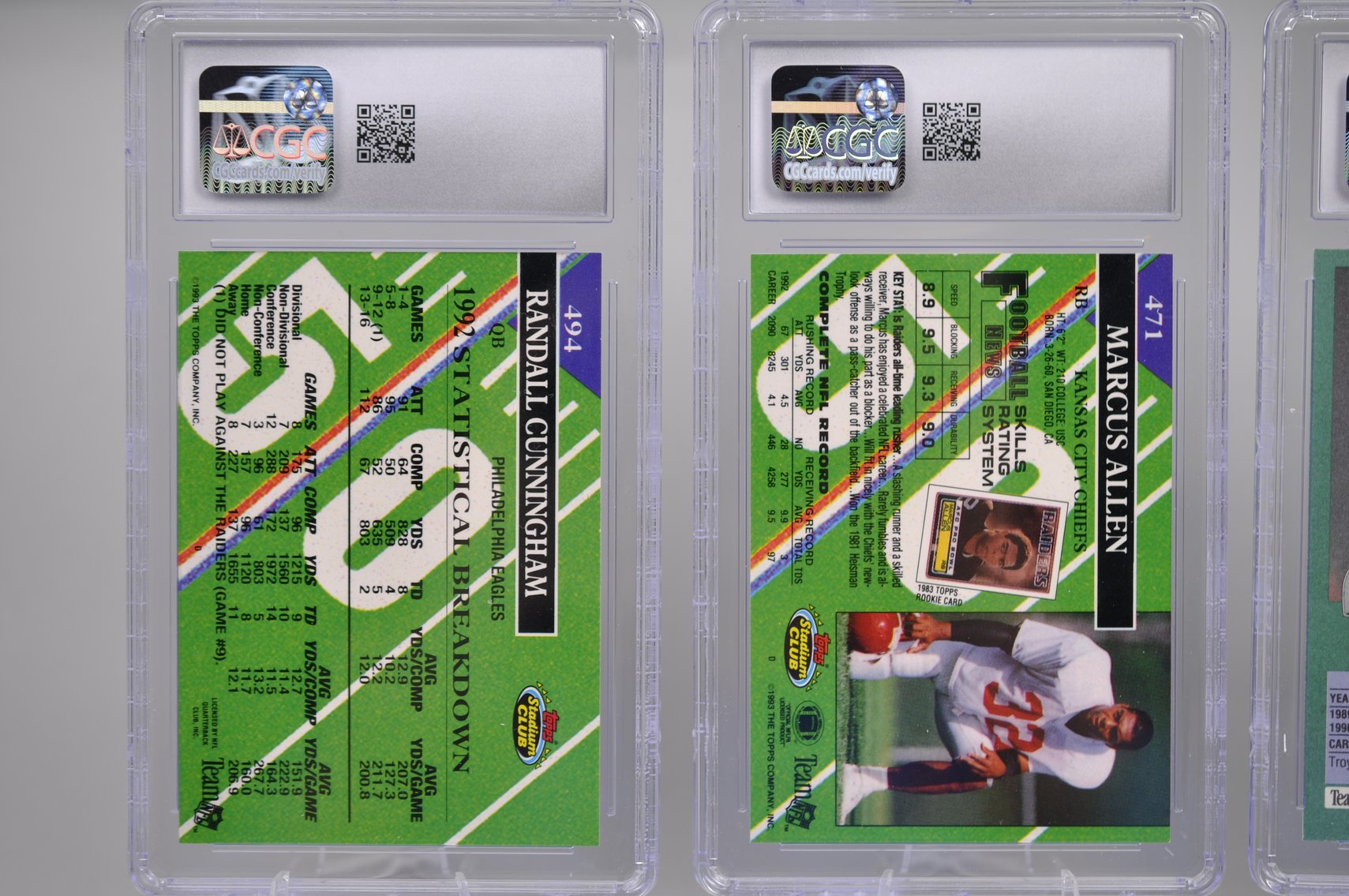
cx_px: 674
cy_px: 448
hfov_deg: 33.4
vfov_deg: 22.6
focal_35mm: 60
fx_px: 2246
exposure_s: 1/60
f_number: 4
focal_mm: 40
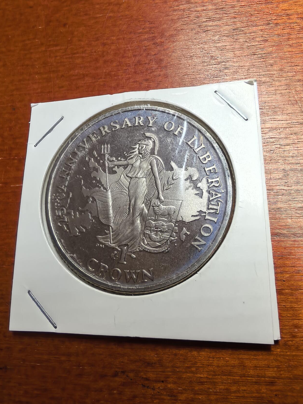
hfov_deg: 53.0
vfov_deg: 67.3
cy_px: 196
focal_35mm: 26
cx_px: 147
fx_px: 304
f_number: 2.2
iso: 100
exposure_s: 1/50
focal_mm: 1.68
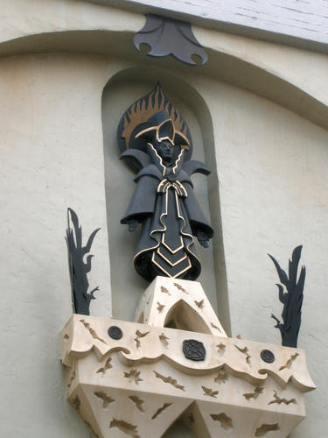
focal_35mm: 130
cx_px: 164
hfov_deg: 11.4
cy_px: 219
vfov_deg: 15.2
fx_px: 1642
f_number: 6.5
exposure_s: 1/125
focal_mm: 23.5
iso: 125
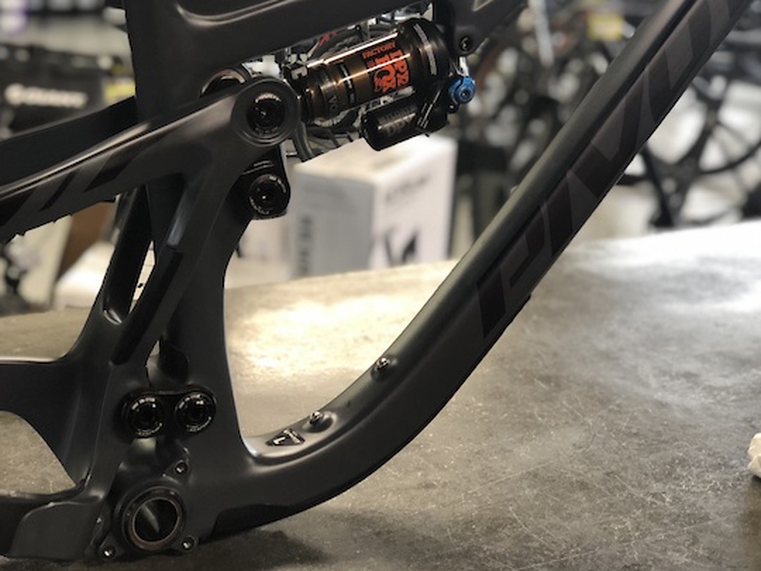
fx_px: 1693
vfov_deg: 19.1
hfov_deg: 25.3
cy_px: 171
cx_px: 378
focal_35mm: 77
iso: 100
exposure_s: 1/40
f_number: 2.4
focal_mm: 6
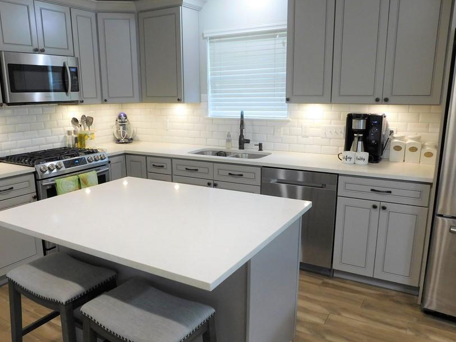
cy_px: 181
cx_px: 207
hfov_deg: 61.5
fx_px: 382
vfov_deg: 48.2
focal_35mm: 29
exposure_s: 1/30
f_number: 3
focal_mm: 4
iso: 140
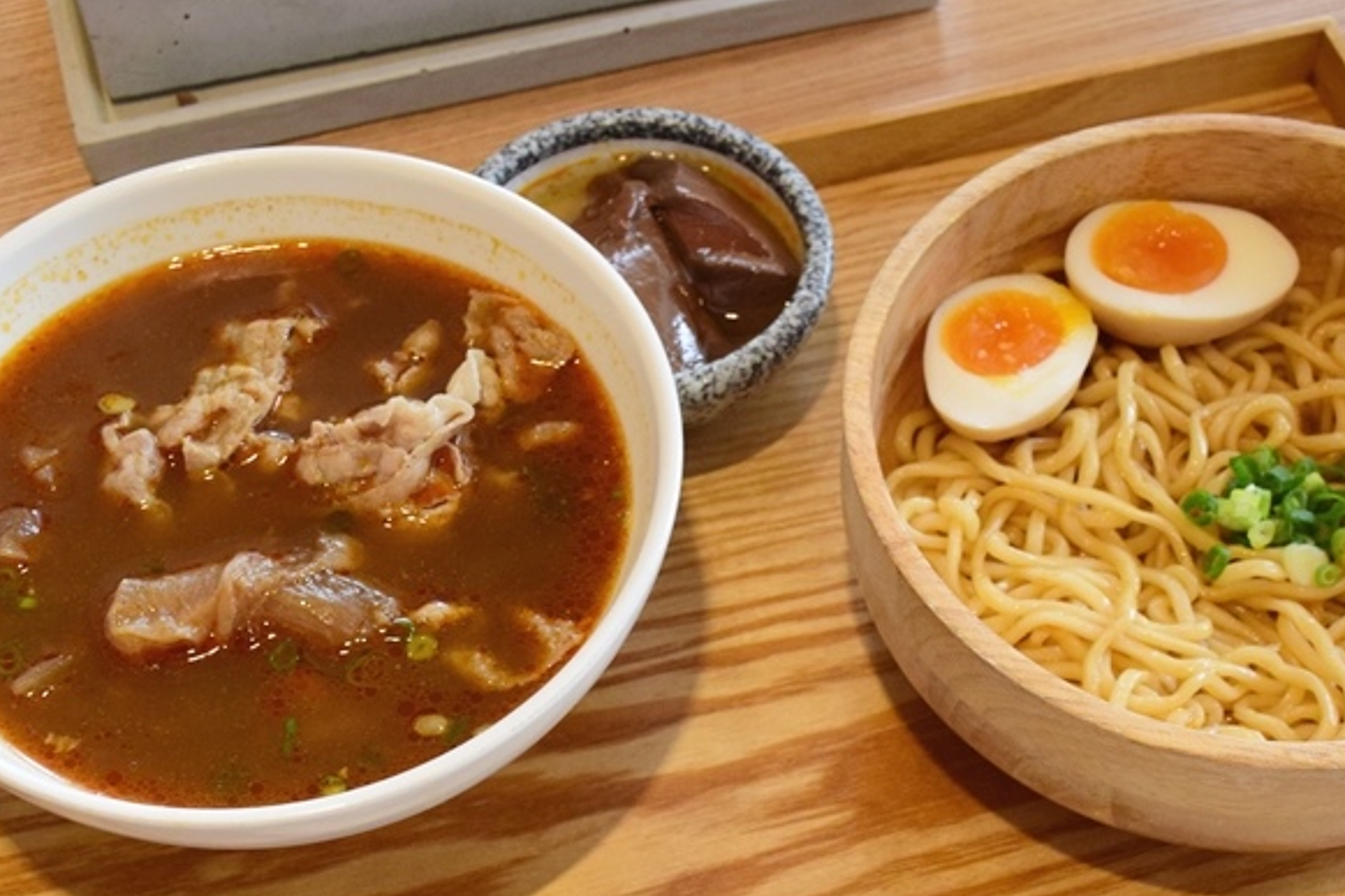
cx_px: 792
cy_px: 710
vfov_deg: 21.6
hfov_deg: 32.3
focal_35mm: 62
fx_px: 2316
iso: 1600
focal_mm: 24
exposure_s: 1/200
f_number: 7.1
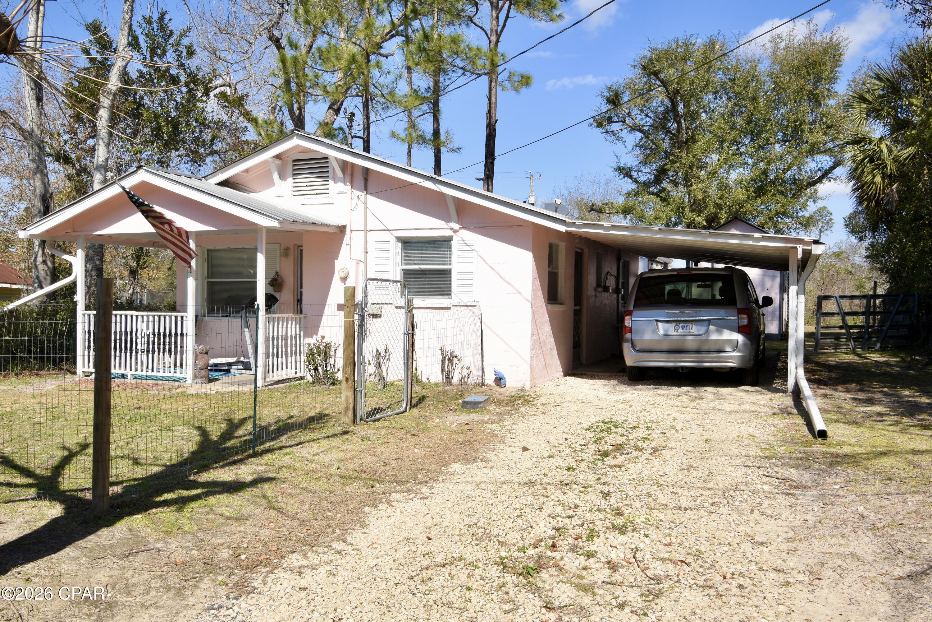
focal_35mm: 30
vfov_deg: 43.6
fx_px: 777
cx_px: 466
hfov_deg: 61.9
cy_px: 311
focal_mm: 20
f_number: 11
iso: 200
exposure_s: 1/200
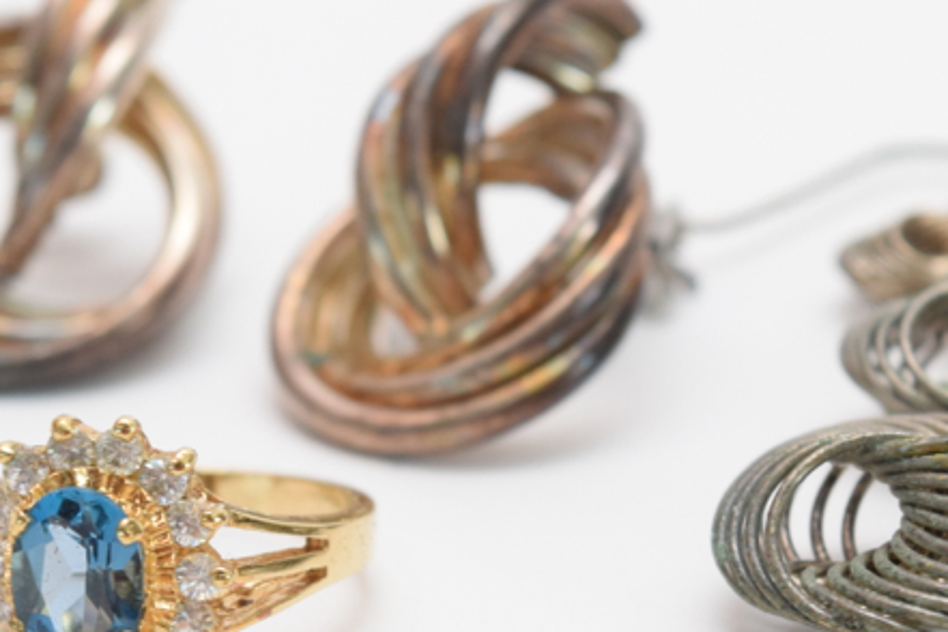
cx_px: 39
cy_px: 564
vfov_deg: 7.3
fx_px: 4927
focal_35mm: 187
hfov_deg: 10.9
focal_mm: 55
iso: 720
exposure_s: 1/60
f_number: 8
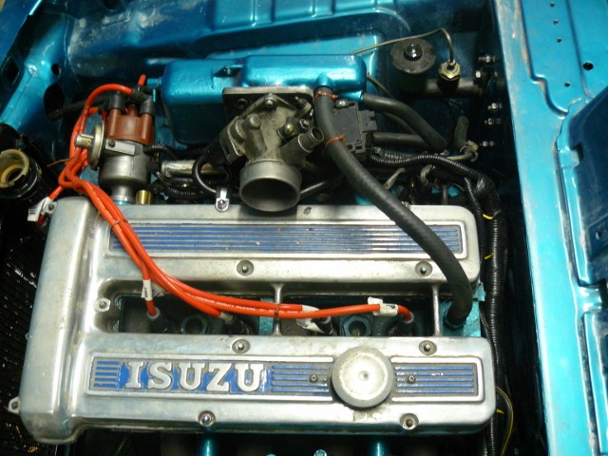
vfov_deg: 39.7
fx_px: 632
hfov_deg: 51.4
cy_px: 228
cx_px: 304
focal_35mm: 36
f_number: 2.8
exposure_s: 1/8
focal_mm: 6
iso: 200
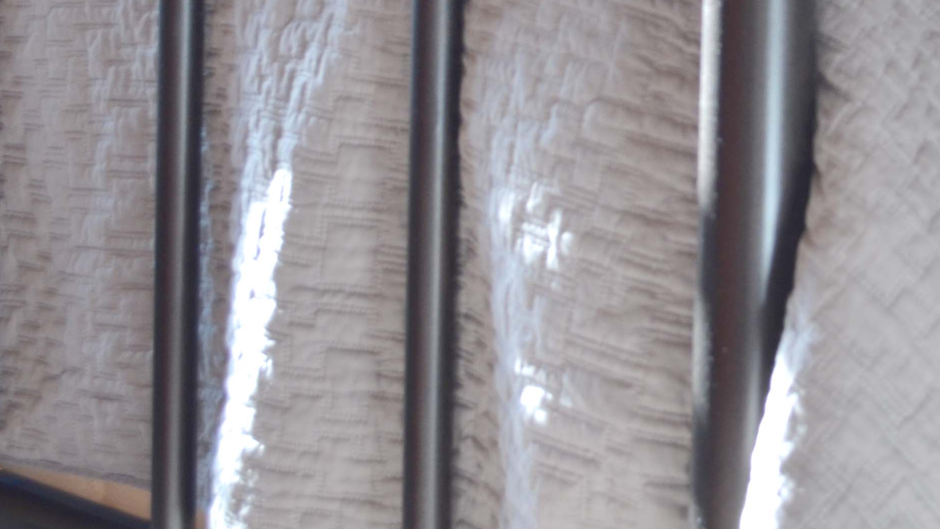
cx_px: 970
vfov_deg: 11.8
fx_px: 2468
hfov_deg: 20.8
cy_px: -189
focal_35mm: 99
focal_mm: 24
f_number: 5.6
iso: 320
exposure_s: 1/40
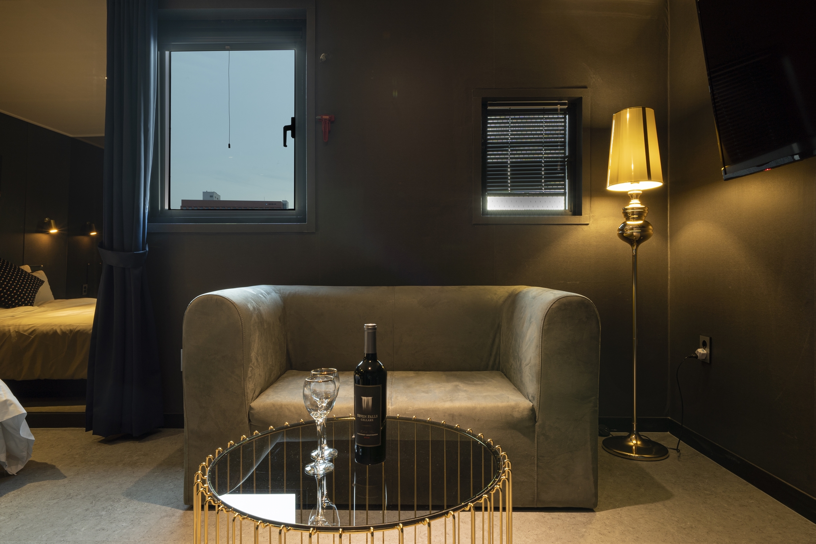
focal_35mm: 20
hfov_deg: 84.0
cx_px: 408
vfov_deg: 61.9
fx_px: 453
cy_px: 272
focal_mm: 20
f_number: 16
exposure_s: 6
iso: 100
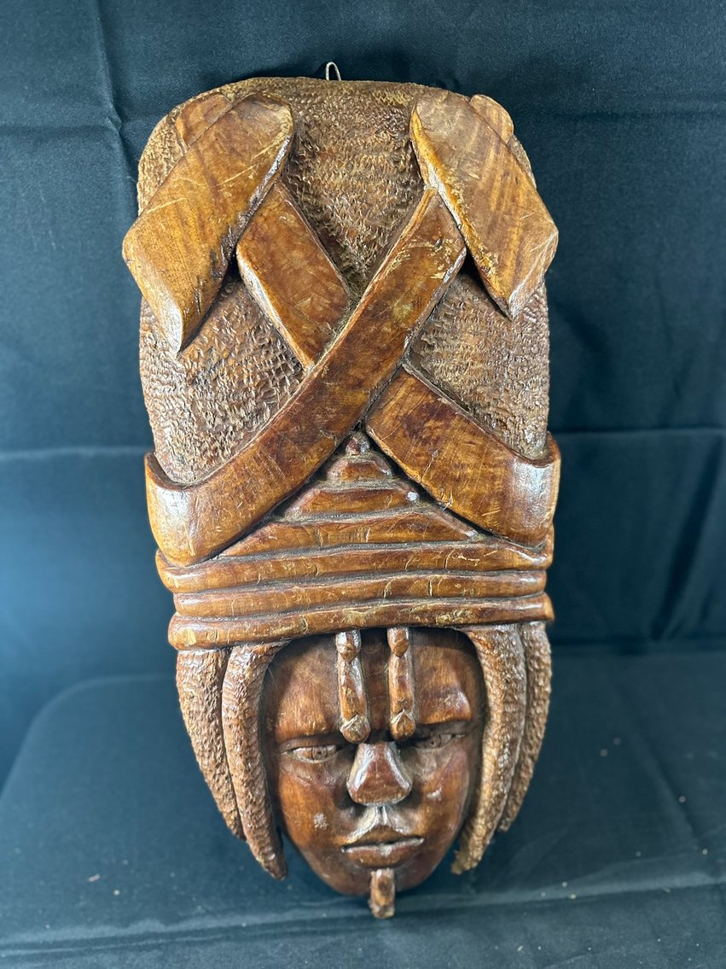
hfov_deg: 56.8
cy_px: 484
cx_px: 363
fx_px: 671
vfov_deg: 71.6
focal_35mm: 24
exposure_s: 1/60
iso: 400
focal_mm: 6.86
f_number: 1.78
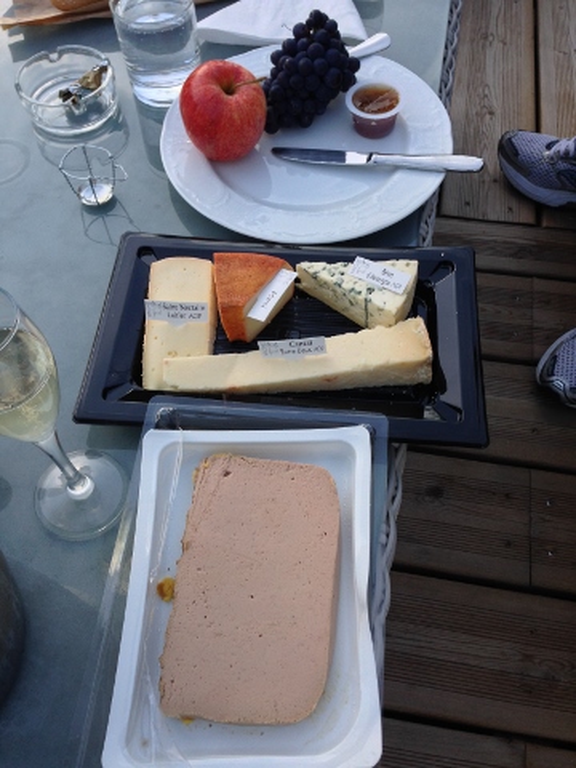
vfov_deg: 55.4
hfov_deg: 42.9
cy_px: 384
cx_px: 288
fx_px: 732
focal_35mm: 33
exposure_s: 1/181
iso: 50
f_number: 2.4
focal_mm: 4.12
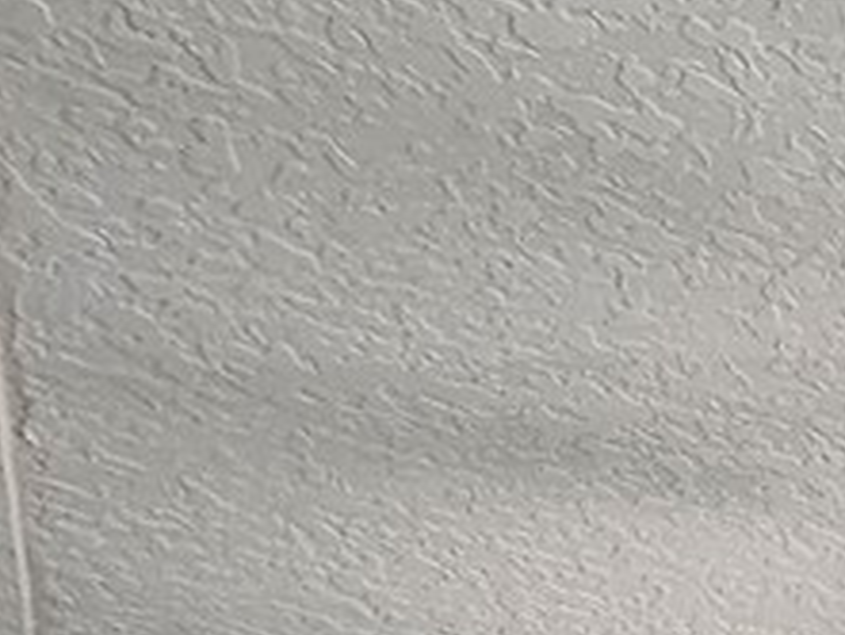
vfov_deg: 11.9
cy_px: 1630
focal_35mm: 94
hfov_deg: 13.2
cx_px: 2199
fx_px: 2296
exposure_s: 1/60
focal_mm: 2.2
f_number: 2.2
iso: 125
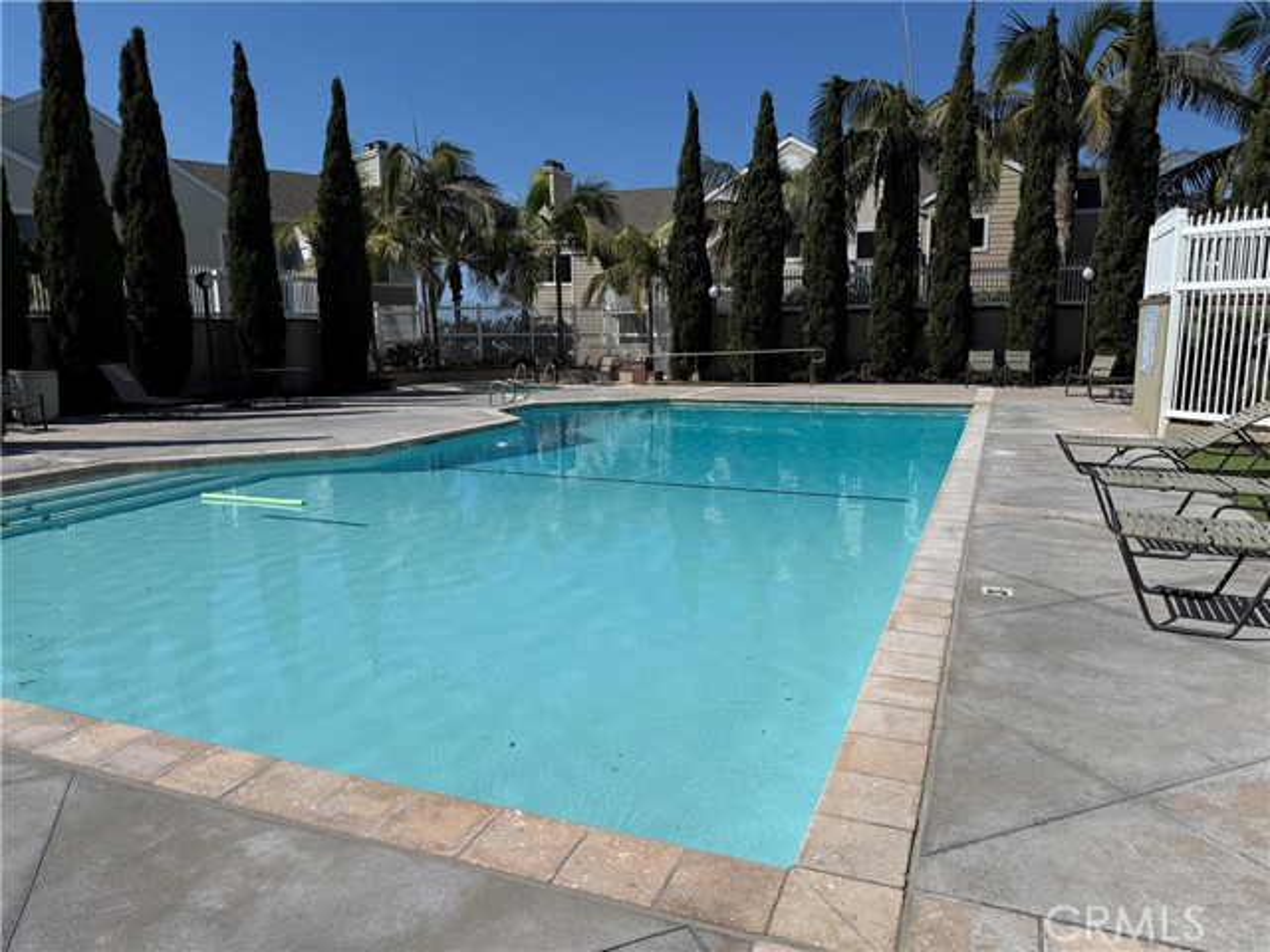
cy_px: 476
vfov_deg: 56.8
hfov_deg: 71.6
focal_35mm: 24
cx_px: 635
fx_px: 881
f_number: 1.78
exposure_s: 1/10309
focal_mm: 6.76
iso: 80
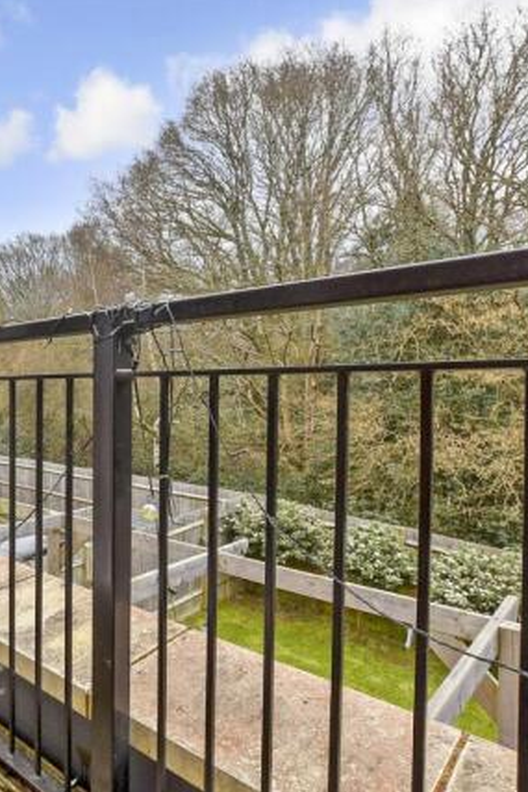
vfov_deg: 76.1
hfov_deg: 46.1
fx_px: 506
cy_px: 398
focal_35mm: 23
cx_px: -3
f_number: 8
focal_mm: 10
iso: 160
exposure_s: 1/40
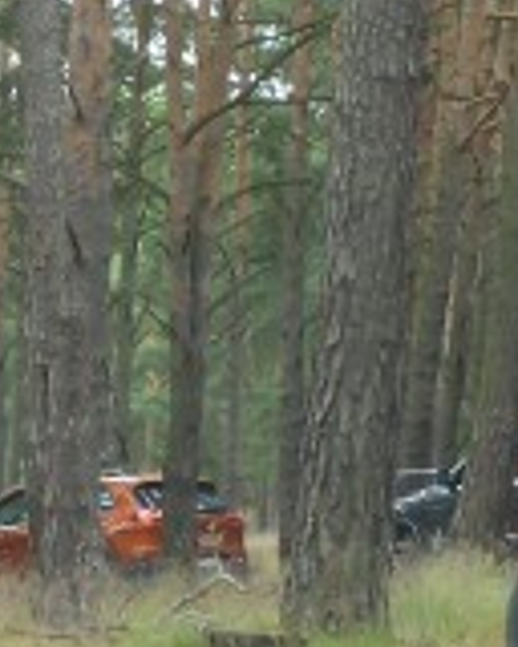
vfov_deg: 11.0
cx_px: 340
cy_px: 344
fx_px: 3354
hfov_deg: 8.8
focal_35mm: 175
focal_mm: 4.9
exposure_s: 1/100
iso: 100
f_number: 3.3
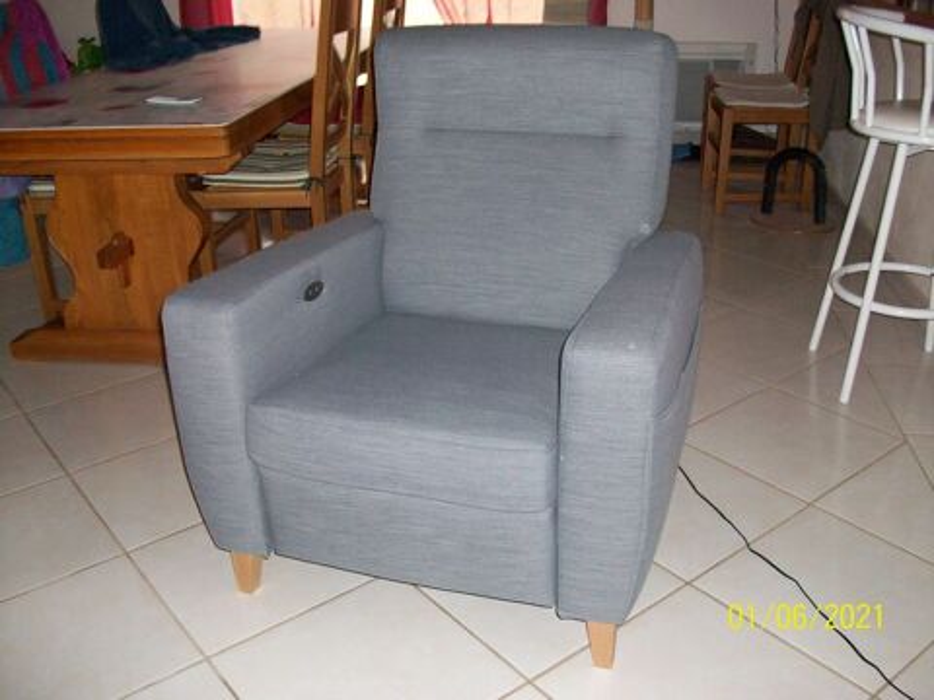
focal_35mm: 34
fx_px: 917
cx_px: 467
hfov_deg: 54.0
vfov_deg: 41.8
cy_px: 350
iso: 160
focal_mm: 5.7
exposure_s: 1/60
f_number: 2.8
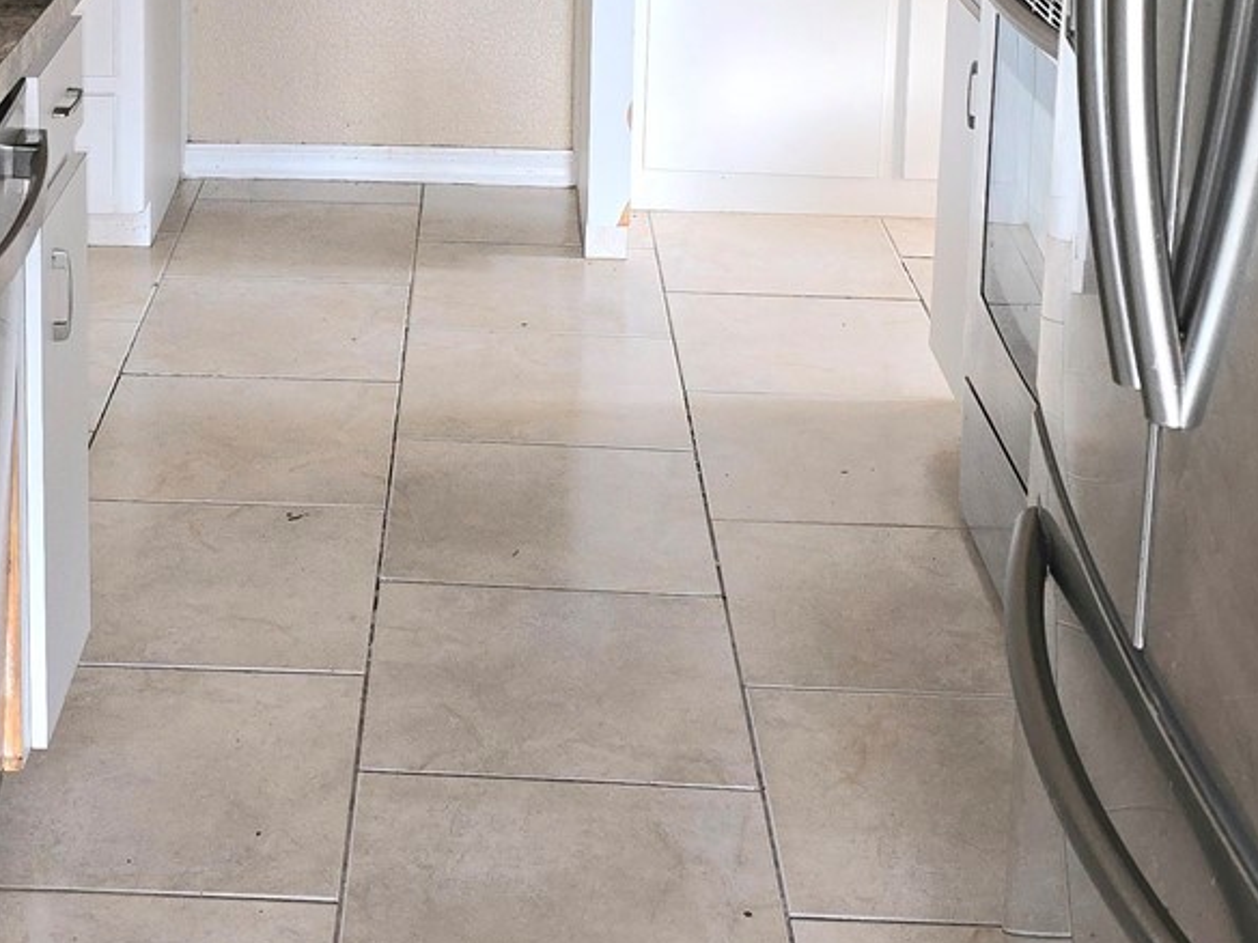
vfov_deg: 21.9
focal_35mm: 63
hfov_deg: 30.5
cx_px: 409
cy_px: -114
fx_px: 2290
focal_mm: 6.3
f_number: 1.7
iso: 125
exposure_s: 1/13
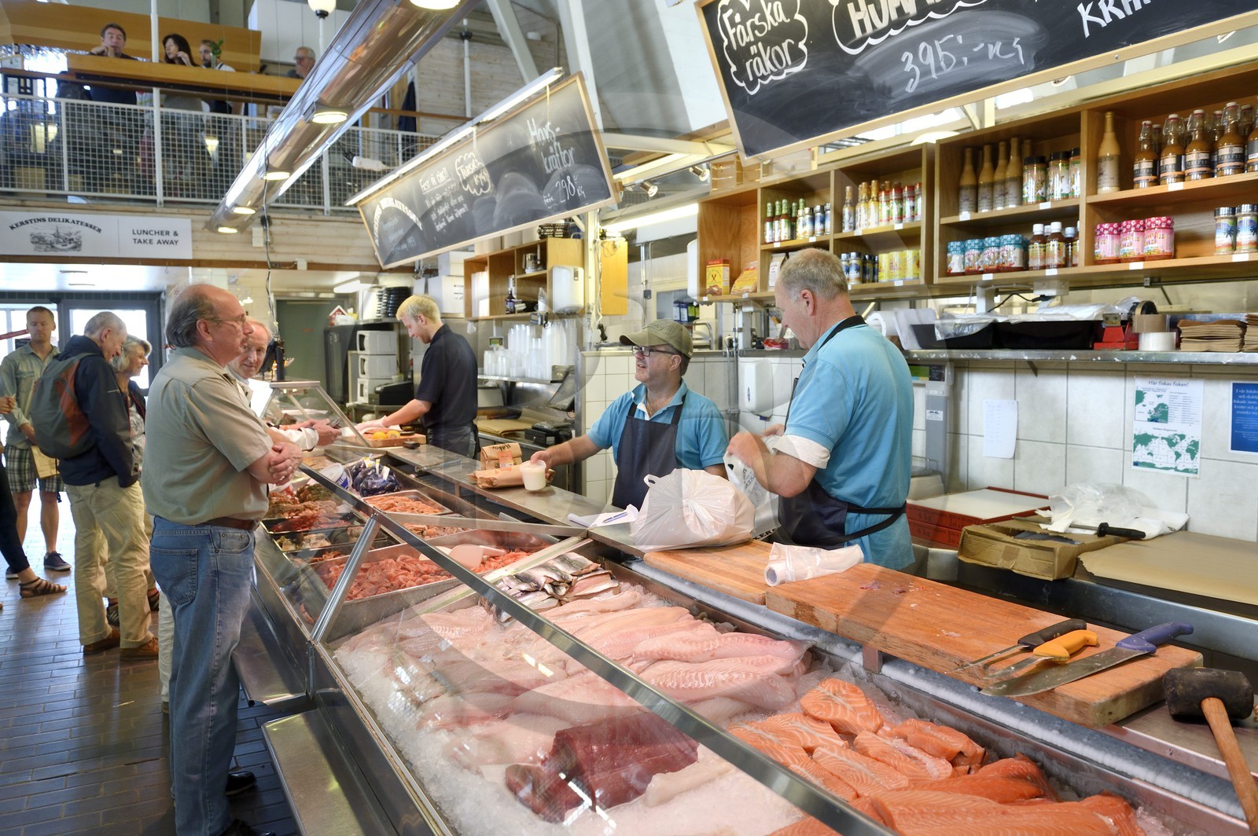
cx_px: 629
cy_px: 418
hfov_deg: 69.4
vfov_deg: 49.5
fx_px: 908
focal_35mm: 26
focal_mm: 26
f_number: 5
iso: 800
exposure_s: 1/80
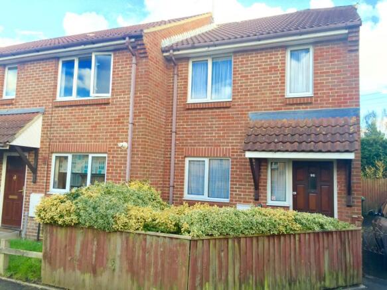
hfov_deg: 61.7
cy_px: 145
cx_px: 194
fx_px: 324
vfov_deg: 48.2
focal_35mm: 29
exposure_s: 1/121
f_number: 2.2
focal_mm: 4.15
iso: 32
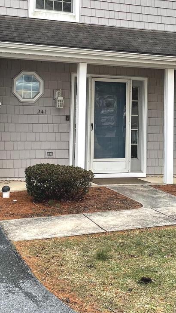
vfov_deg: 36.6
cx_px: 82
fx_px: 464
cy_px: 94
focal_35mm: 56
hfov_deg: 21.5
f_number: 1.6
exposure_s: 1/121
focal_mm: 4.2
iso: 32
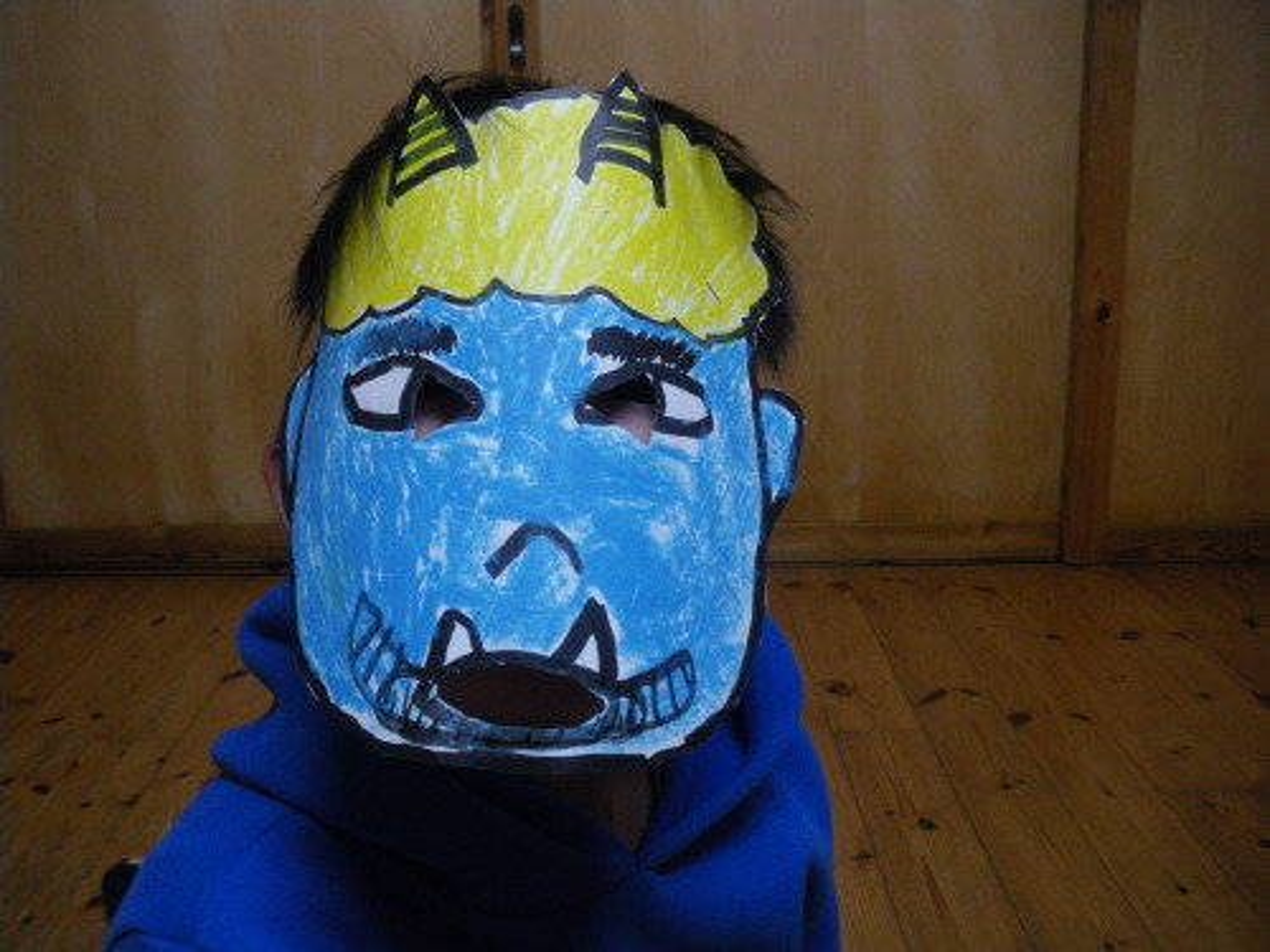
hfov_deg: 51.4
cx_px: 635
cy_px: 476
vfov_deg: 39.7
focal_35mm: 36
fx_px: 1321
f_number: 3.5
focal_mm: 6.3
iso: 640
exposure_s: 1/50
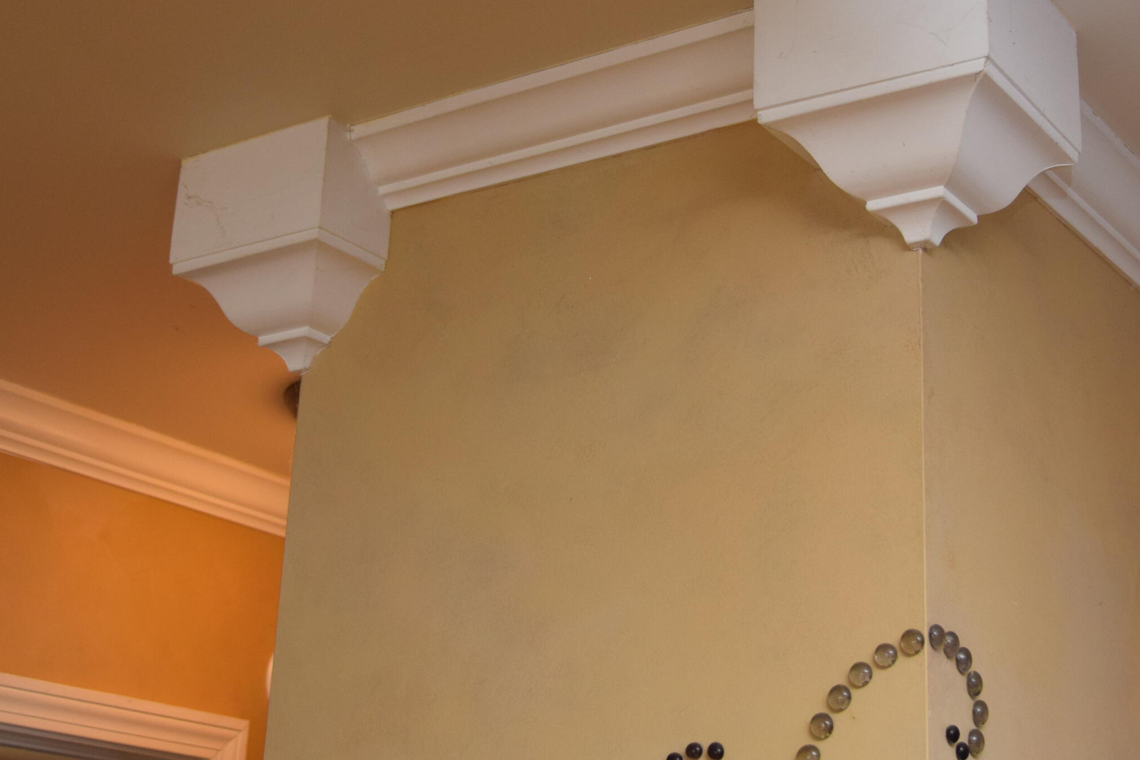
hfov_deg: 33.5
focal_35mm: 60
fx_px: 1892
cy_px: 289
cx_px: 618
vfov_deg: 22.7
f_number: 4.5
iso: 800
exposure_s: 1/80
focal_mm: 27
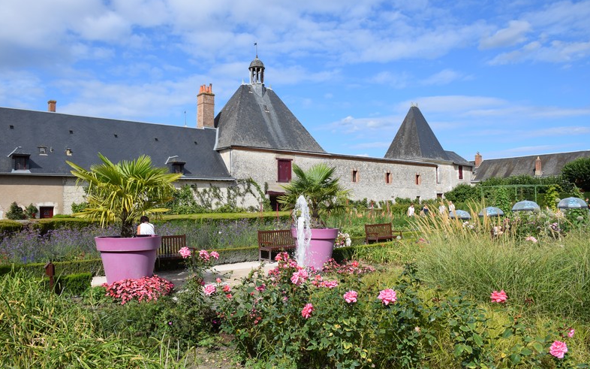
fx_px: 450
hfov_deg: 66.5
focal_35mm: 28
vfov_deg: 44.5
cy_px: 193
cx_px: 297
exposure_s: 1/400
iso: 200
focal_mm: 18
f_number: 10
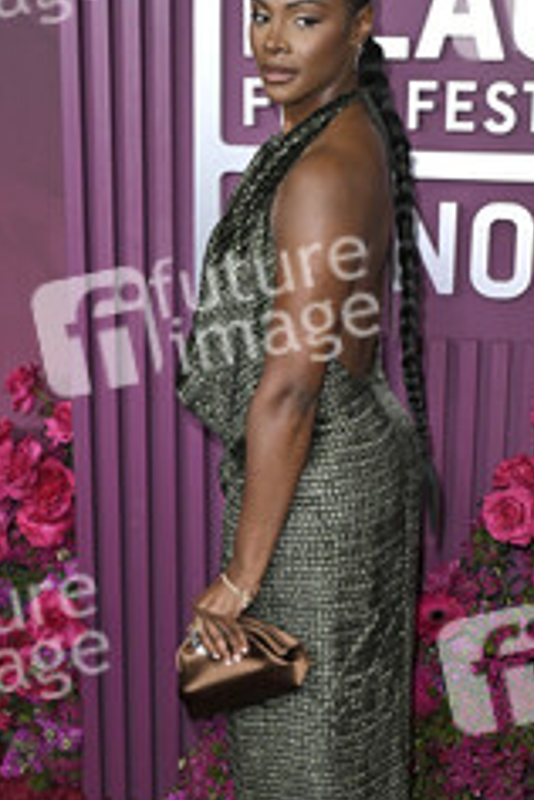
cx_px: 304
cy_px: 486
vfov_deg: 33.8
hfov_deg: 23.0
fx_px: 1313
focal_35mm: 59
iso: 2000
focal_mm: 35
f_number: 5.6
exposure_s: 1/320
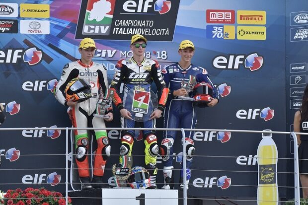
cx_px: 154
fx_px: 3849
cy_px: 102
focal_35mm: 450
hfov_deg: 4.6
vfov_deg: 3.1
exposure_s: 1/800
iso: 800
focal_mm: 300
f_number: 6.3
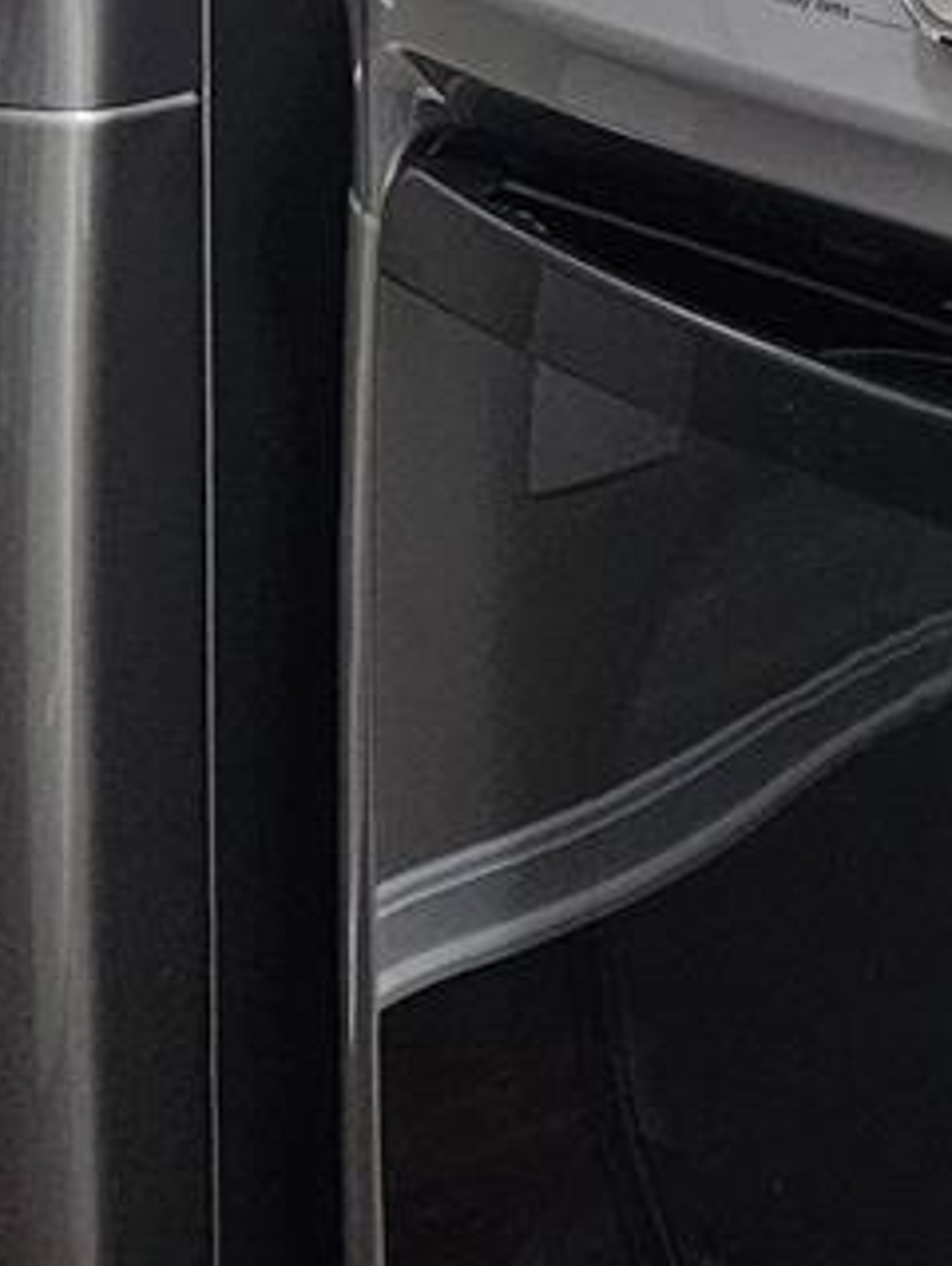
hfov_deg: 13.6
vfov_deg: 17.4
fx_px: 3952
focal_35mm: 108
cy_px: -234
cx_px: 803
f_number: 1.8
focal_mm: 5.4
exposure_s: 1/120
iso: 1000
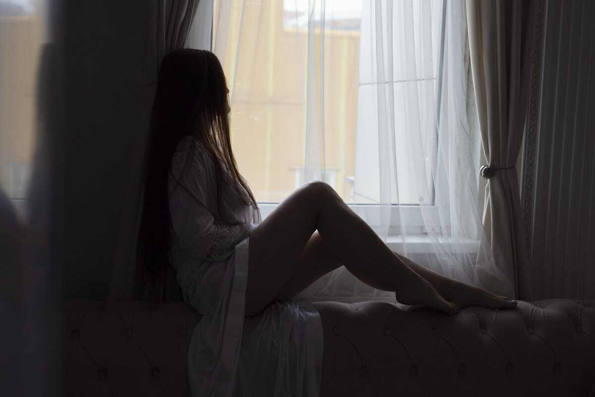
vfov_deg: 27.0
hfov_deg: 39.6
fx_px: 826
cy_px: 198
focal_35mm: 50
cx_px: 298
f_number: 3.5
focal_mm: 50
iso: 1000
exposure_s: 1/100
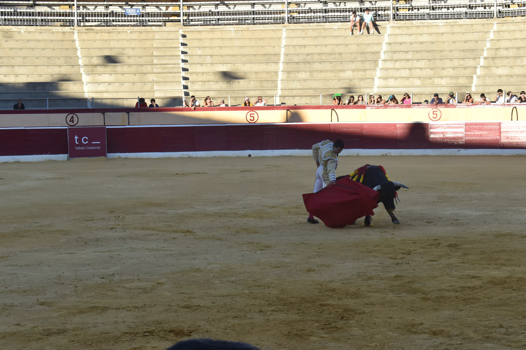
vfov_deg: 16.6
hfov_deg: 24.6
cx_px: 263
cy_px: 175
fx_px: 1205
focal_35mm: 82
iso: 400
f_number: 10
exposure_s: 1/400
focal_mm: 55
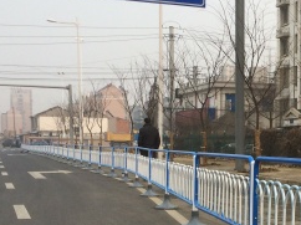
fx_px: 625
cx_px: 281
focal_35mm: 72
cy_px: 195
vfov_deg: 20.1
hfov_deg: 26.0
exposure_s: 1/789
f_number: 2.2
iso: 32
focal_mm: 4.15
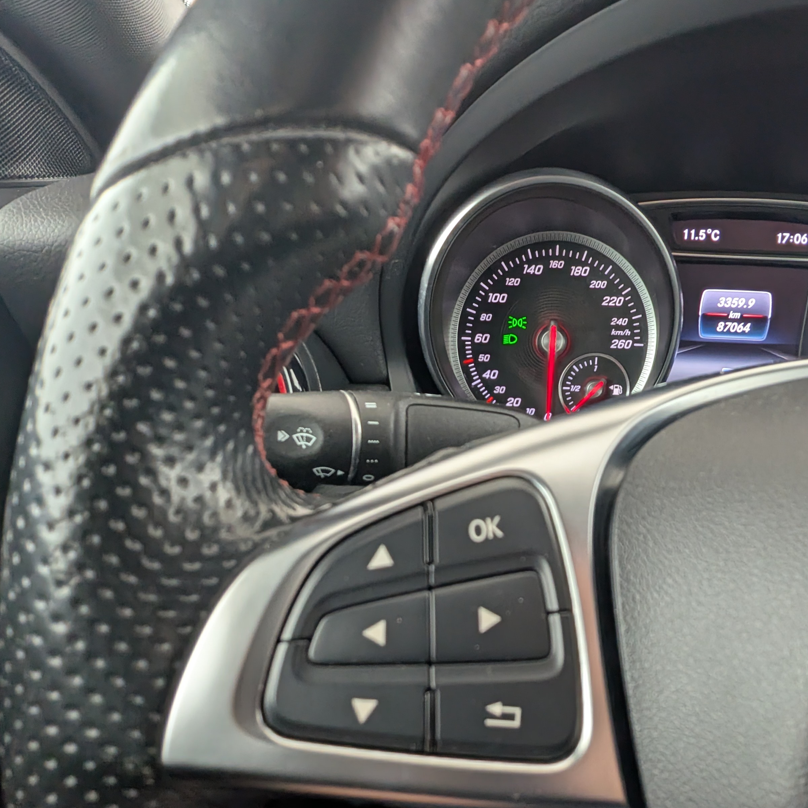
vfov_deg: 64.1
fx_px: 634
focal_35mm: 24
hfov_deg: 64.0
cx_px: 508
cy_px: 504
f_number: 2.2
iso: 343
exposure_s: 1/75.5
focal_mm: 2.35
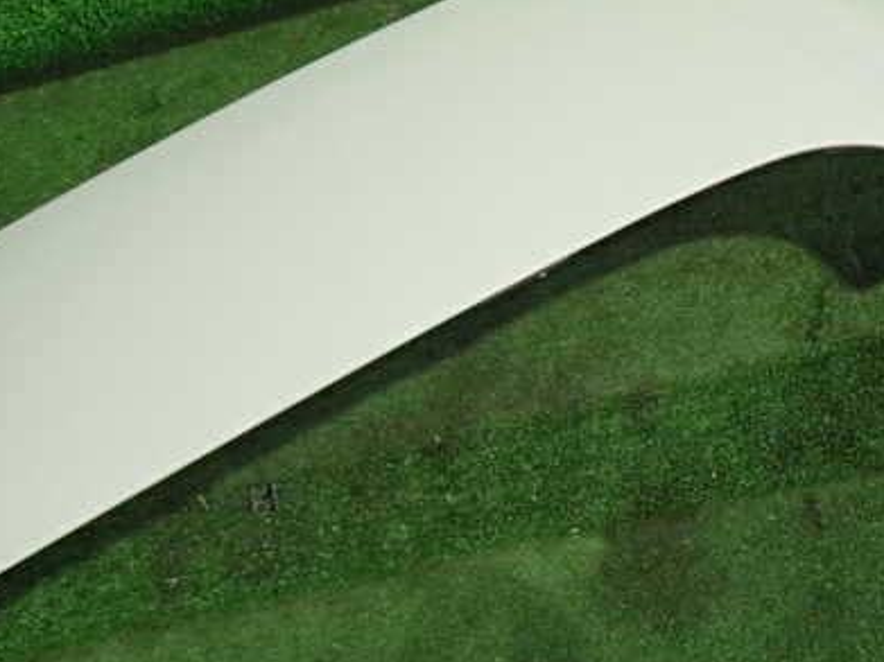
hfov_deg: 40.9
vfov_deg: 31.5
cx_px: 558
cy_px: 287
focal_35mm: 46
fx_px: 1174
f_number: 2.3
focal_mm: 5.4
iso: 320
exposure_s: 1/30
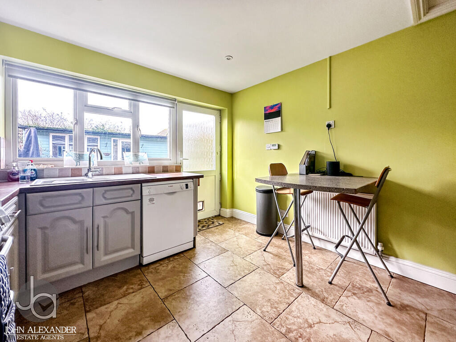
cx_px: 228
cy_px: 171
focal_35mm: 14
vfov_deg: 85.7
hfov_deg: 102.1
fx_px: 184
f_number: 2.2
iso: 160
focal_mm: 2.22
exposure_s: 1/100
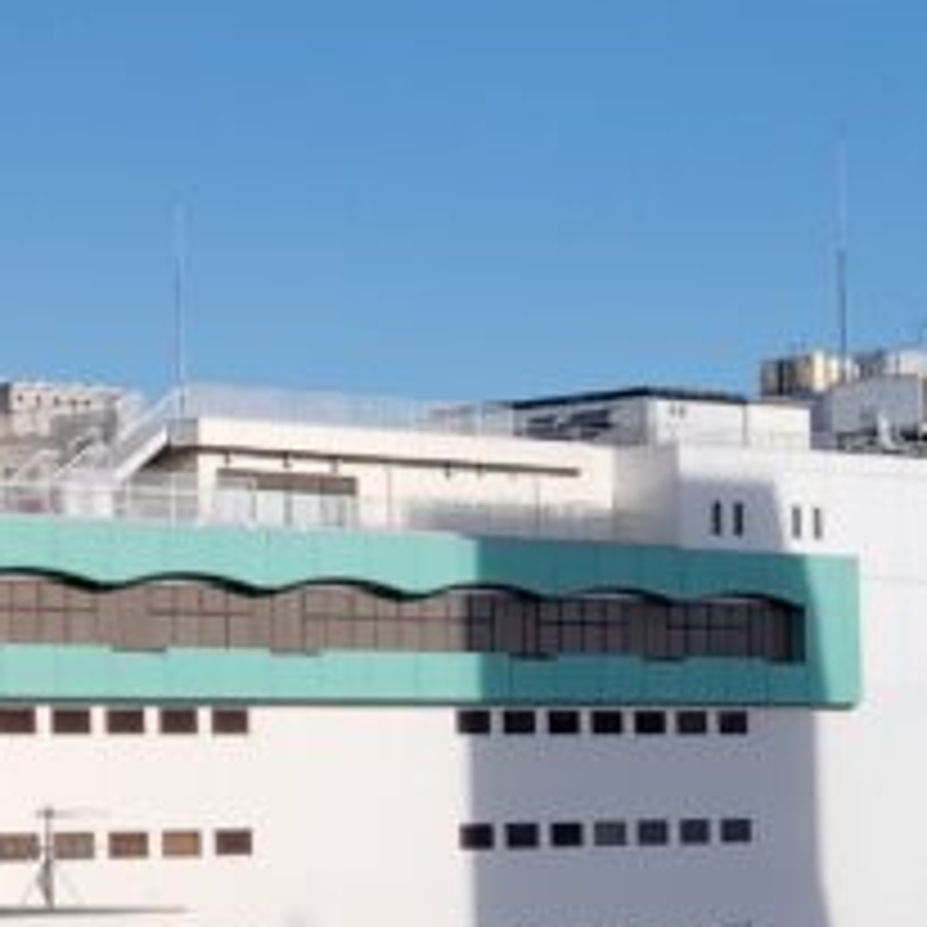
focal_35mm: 123
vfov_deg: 14.1
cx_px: -666
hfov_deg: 13.0
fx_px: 3727
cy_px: 767
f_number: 1.8
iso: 50
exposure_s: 1/1156
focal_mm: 4.22
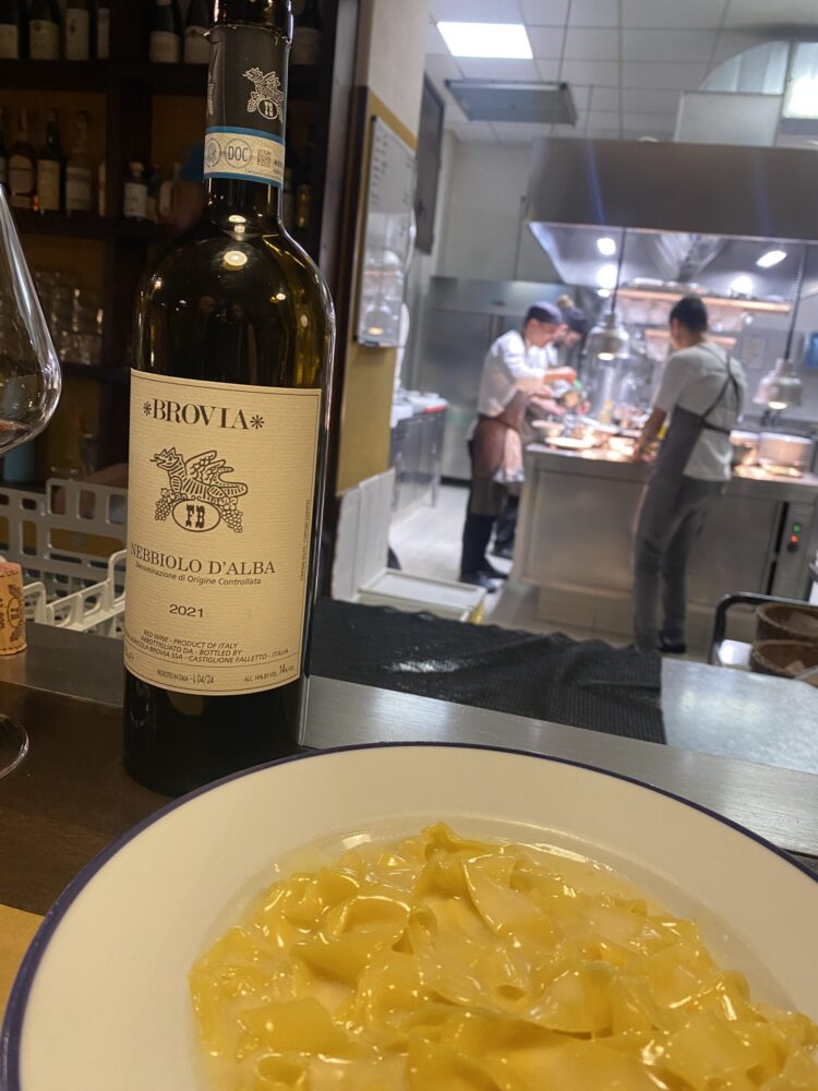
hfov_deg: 53.1
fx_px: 819
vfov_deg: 67.3
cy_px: 546
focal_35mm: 26
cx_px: 409
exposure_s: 1/50
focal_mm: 4.25
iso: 250
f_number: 1.8
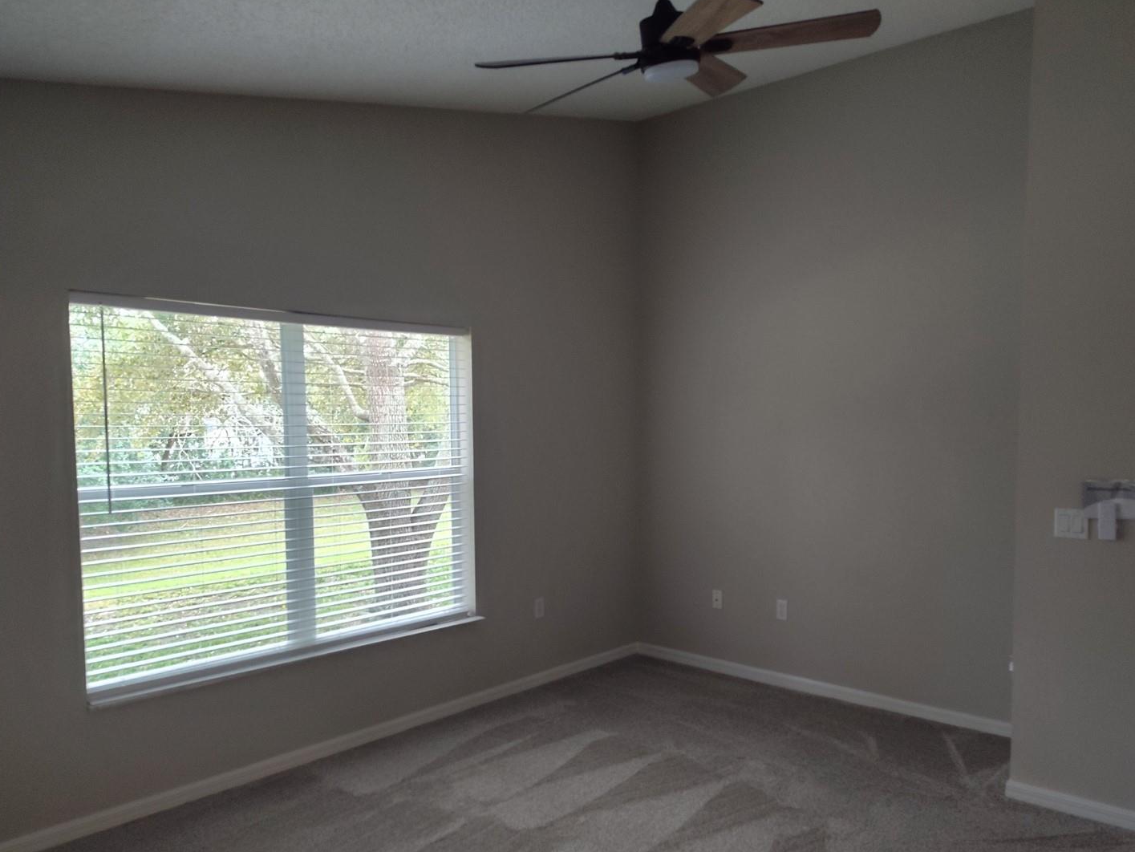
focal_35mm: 26
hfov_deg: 67.1
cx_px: 622
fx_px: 853
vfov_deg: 53.0
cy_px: 474
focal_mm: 5.56
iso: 641
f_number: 1.8
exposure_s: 1/120
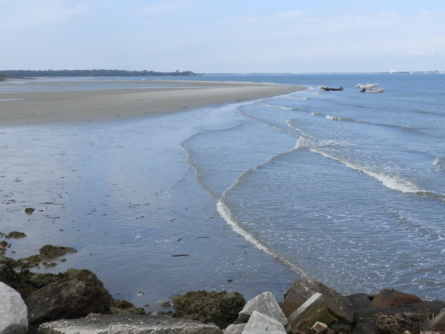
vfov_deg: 30.2
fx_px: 617
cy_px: 186
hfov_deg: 39.0
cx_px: 309
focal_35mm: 48
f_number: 3.5
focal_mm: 5.4
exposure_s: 1/1000
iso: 100
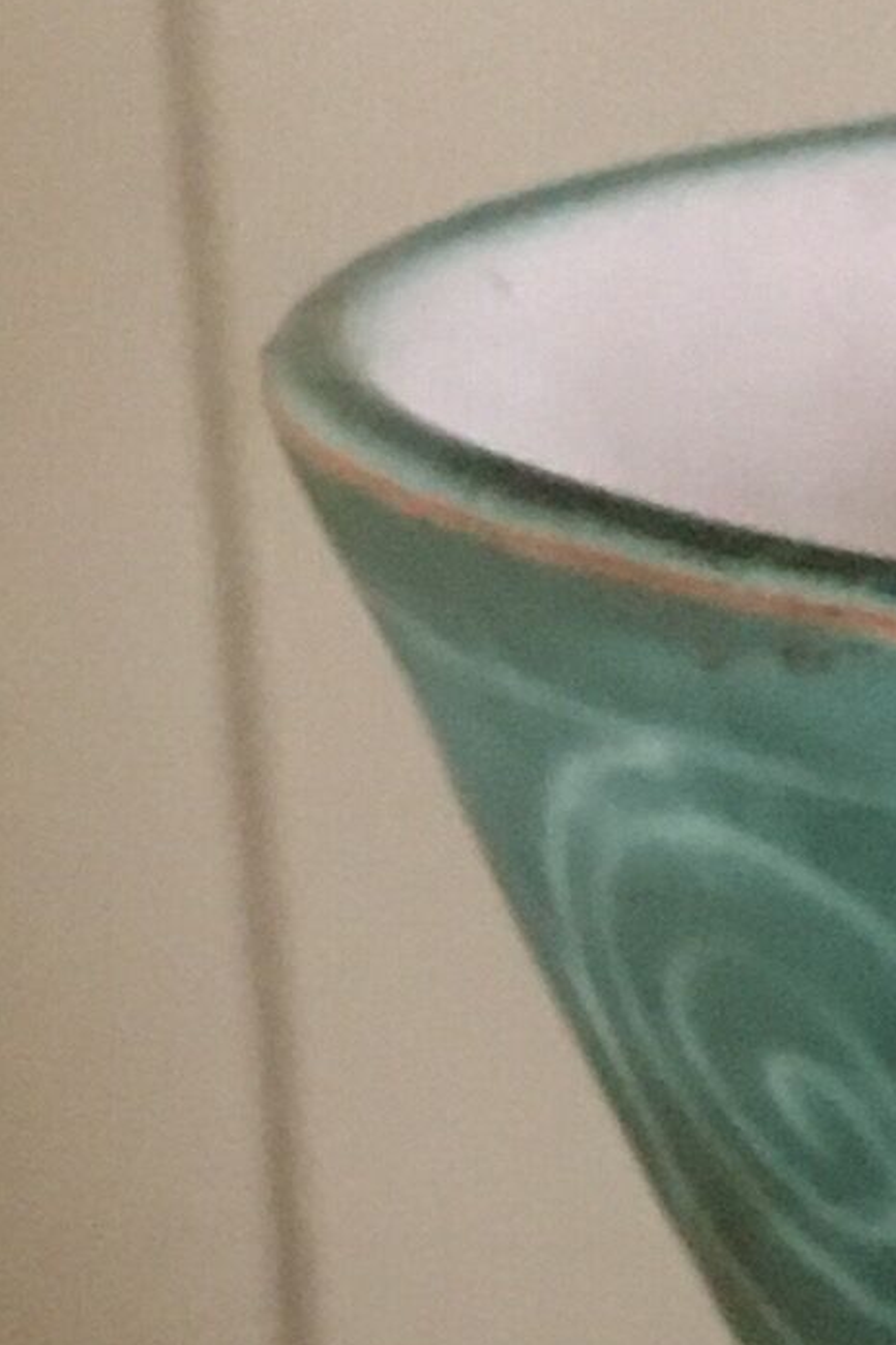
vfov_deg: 11.5
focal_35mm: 175
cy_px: 1709
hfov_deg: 7.4
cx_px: 1964
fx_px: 6536
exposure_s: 1/17
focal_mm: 4.15
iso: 400
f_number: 2.2
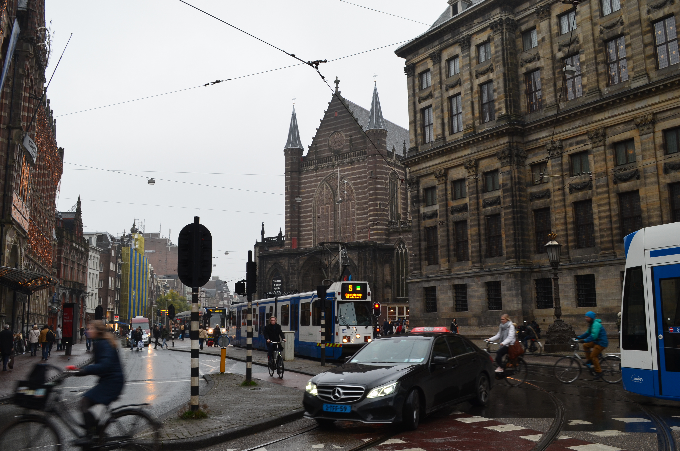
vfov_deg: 39.8
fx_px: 622
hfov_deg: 57.3
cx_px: 340
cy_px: 226
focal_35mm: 33
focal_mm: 22
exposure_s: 1/40
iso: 400
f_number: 9
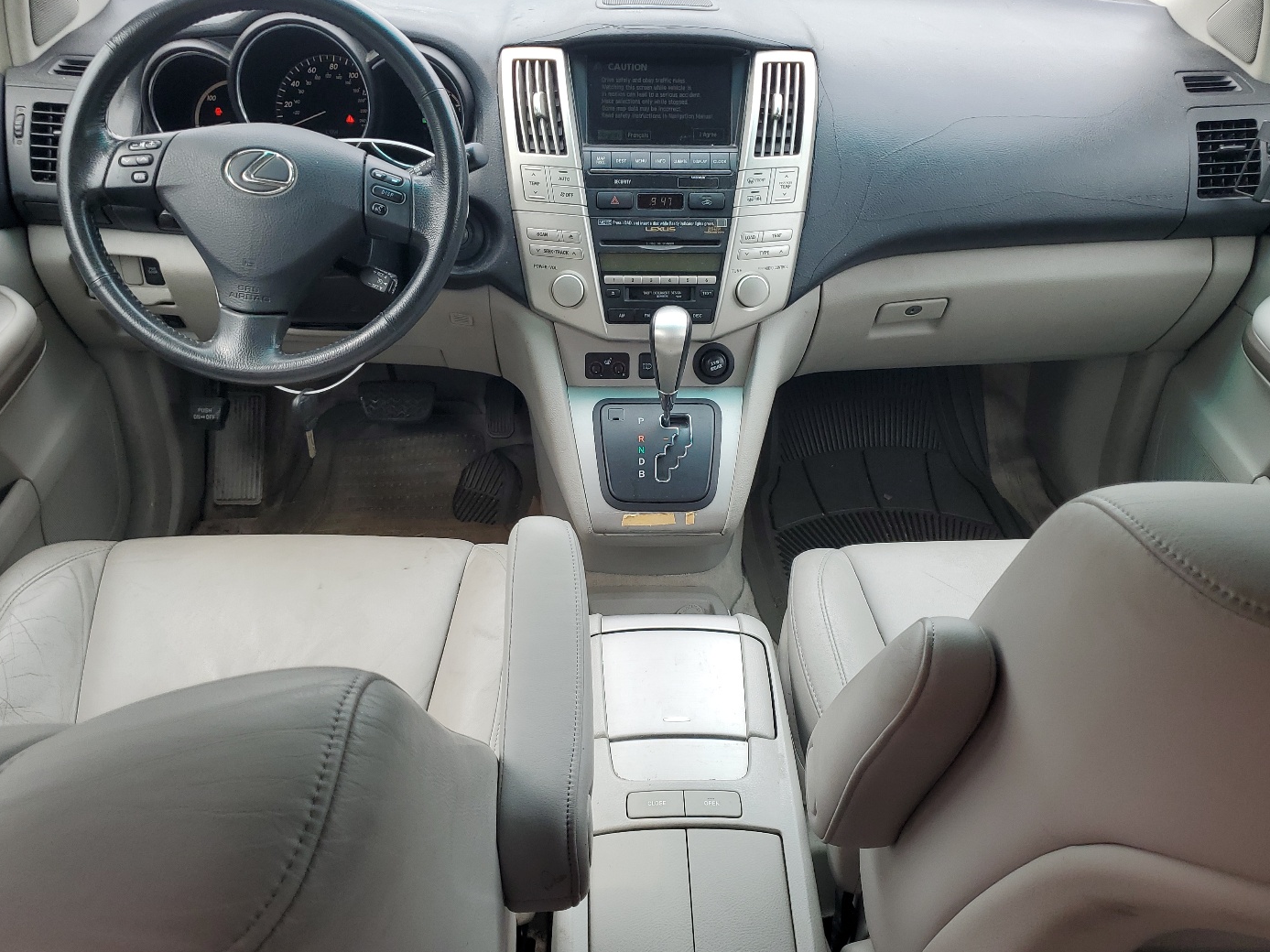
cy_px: 490
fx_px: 1101
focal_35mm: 30
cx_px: 643
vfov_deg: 46.8
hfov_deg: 60.0
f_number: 1.5
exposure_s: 1/345
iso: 50
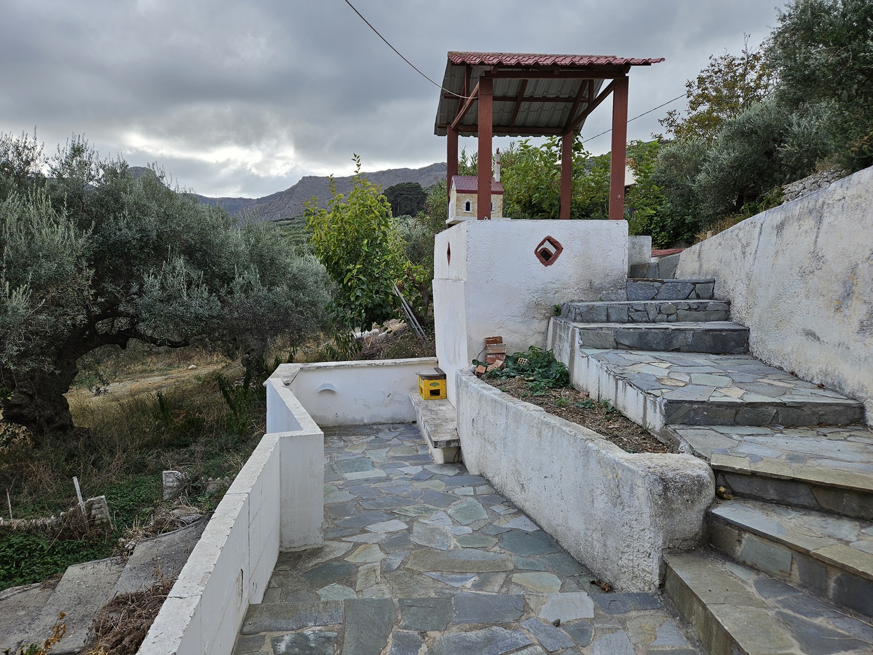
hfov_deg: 73.9
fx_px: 580
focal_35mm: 23
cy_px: 328
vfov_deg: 58.9
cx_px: 436
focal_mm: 5.4
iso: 25
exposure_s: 1/577
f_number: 1.8
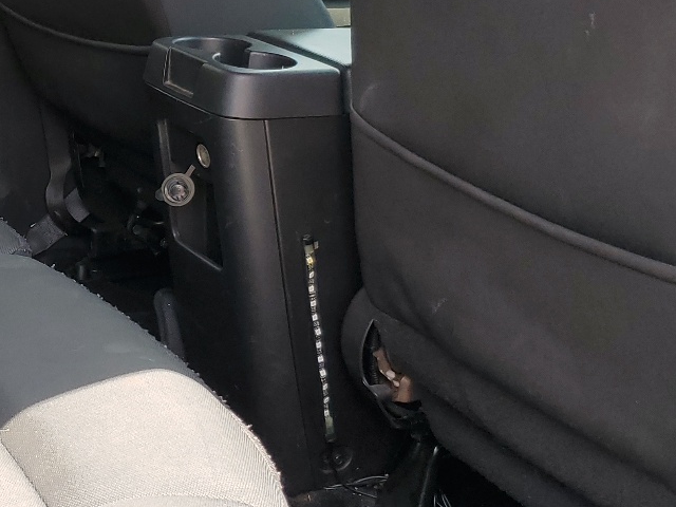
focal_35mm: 65
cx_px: 76
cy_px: 180
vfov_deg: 22.5
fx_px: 1269
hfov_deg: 28.7
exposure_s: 1/303
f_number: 1.5
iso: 50
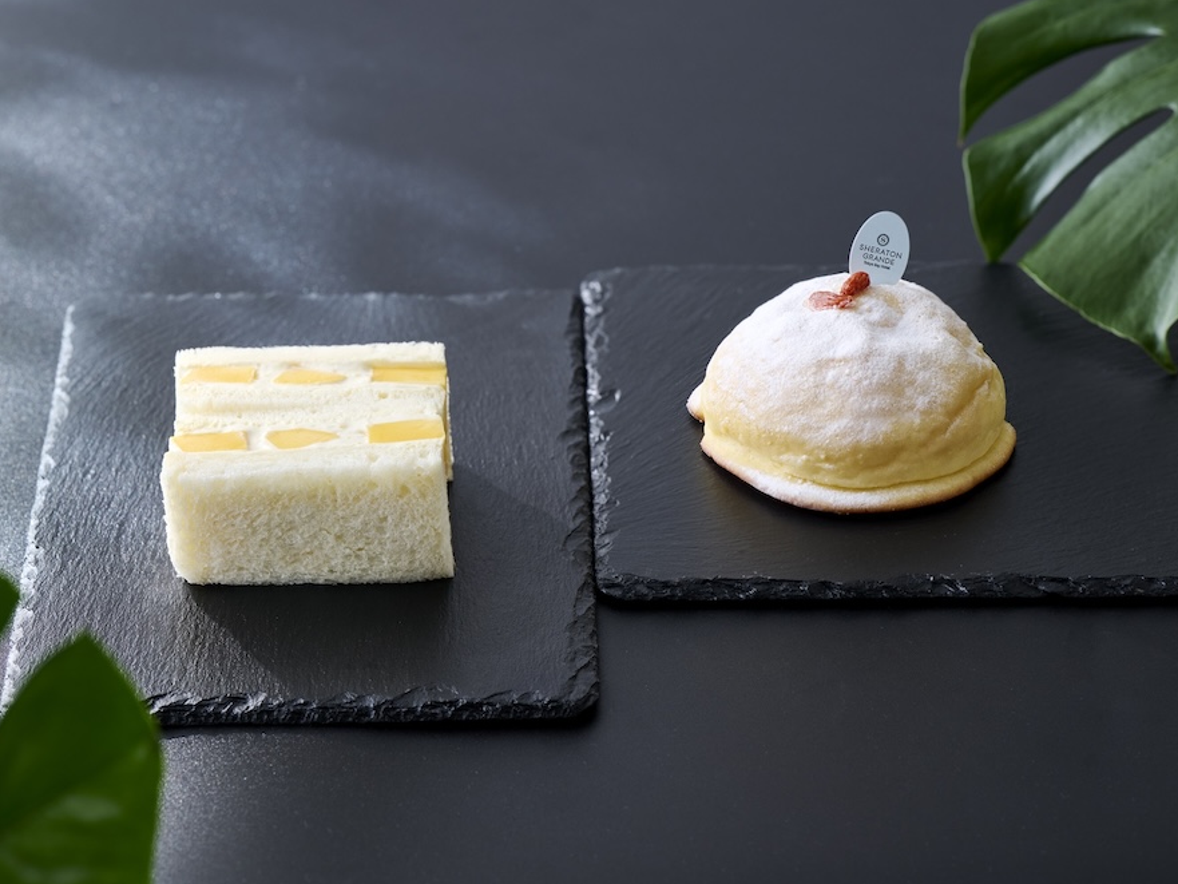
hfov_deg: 16.4
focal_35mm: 120
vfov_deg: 12.4
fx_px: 4084
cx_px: 594
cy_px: 441
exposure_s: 1/160
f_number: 7.1
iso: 250
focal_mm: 110
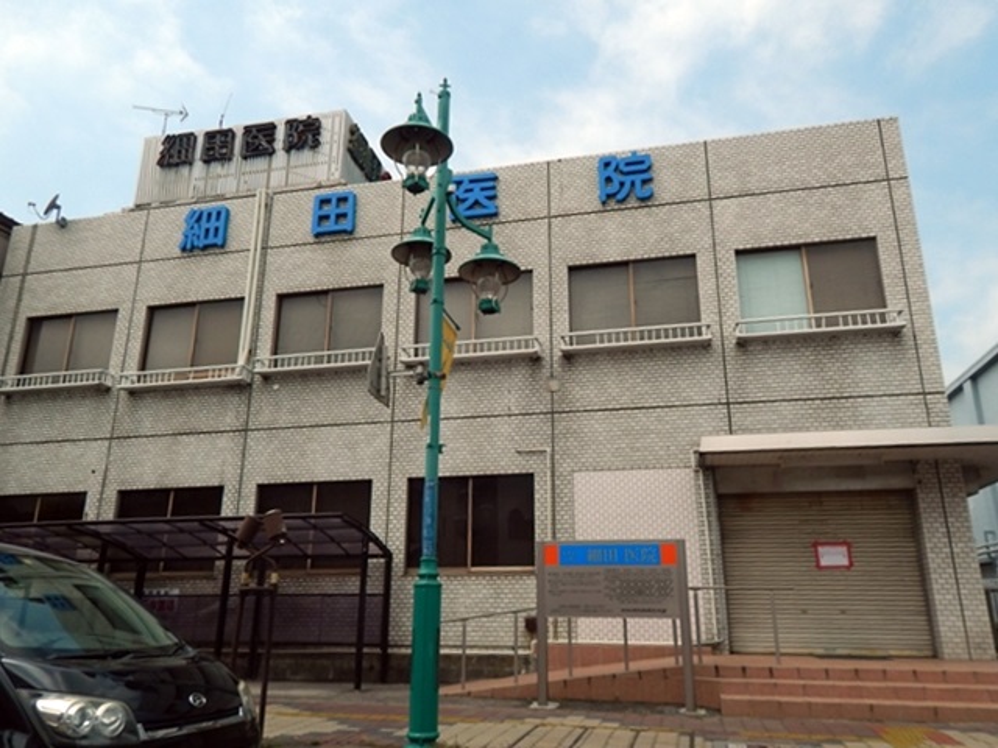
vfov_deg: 58.9
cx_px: 499
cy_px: 374
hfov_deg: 73.9
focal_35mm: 23
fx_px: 663
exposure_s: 1/1250
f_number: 3
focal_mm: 4
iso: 125
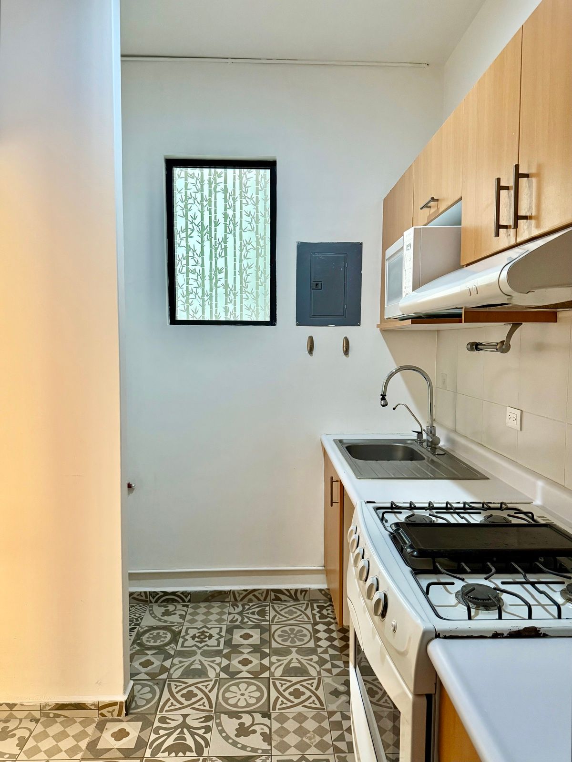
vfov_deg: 71.6
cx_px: 286
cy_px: 381
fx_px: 529
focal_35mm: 24
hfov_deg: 56.8
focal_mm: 6.76
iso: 400
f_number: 1.78
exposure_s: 1/60
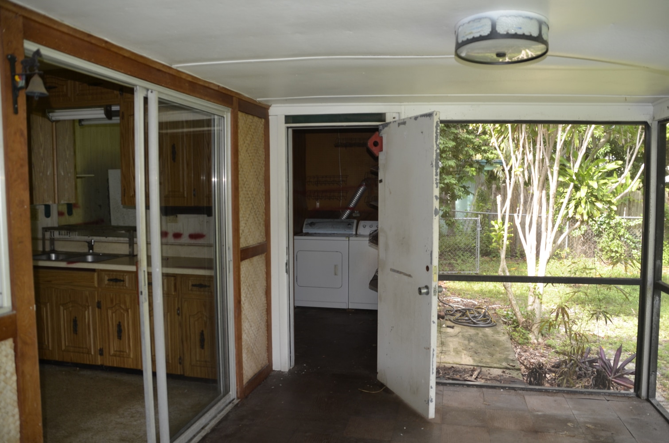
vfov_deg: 47.7
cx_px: 334
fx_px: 501
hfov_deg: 67.5
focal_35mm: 27
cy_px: 222
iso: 280
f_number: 3.5
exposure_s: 1/125
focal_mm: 18
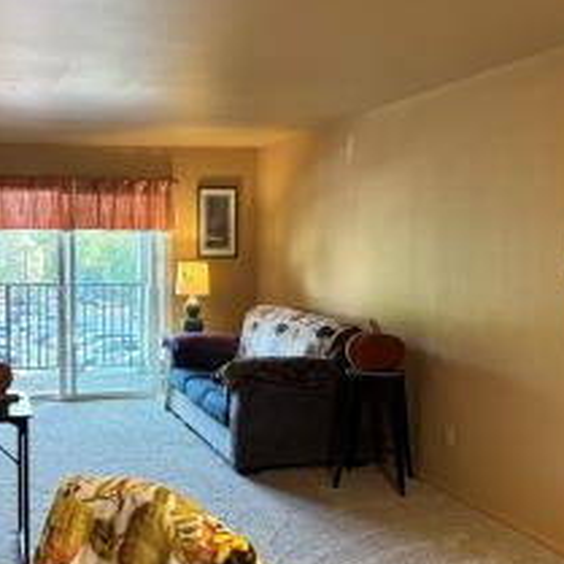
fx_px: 811
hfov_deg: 37.9
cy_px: 310
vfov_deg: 38.3
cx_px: 189
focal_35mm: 44
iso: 160
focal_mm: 5.96
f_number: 1.6
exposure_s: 1/60
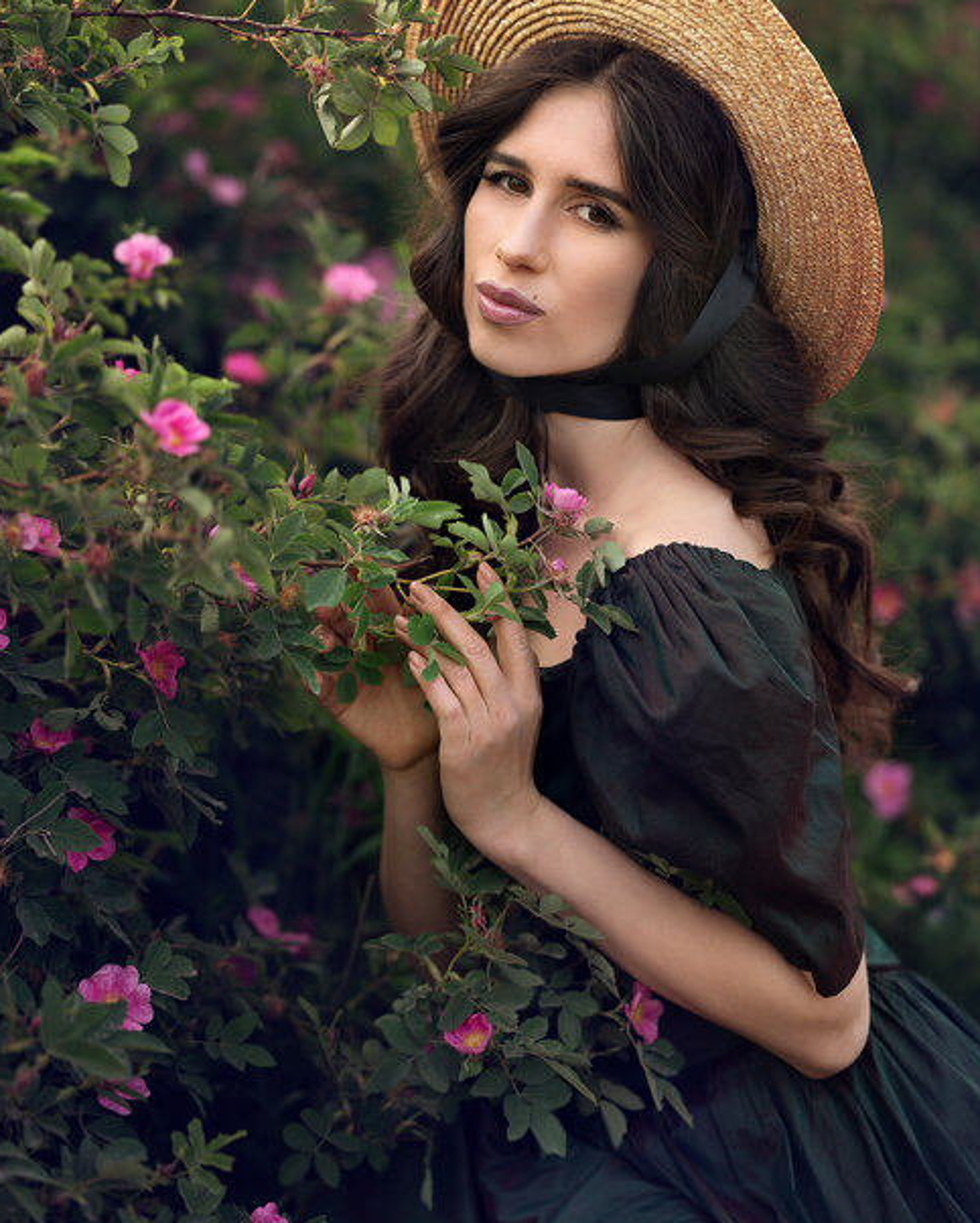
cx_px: 534
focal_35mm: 106
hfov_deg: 14.5
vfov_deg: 18.1
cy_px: 564
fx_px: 3840
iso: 100
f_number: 2.2
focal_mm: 85
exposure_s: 1/200
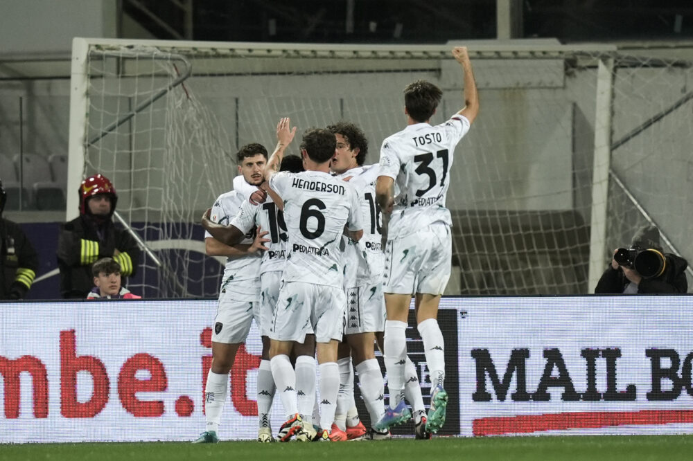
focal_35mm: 400
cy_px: 230
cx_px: 346
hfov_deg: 5.2
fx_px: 7697
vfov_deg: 3.4
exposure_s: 1/2000
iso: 1600
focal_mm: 400
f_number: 3.2
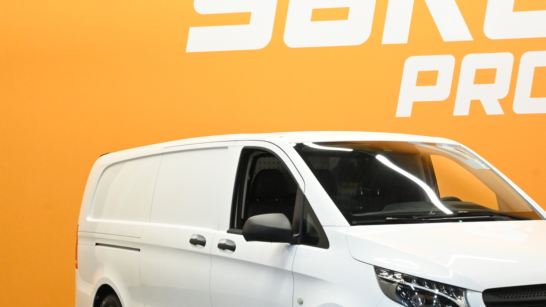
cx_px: 347
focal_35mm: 77
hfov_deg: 27.5
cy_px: 180
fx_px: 1111
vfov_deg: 15.7
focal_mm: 33
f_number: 11
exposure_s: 1/50
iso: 4500
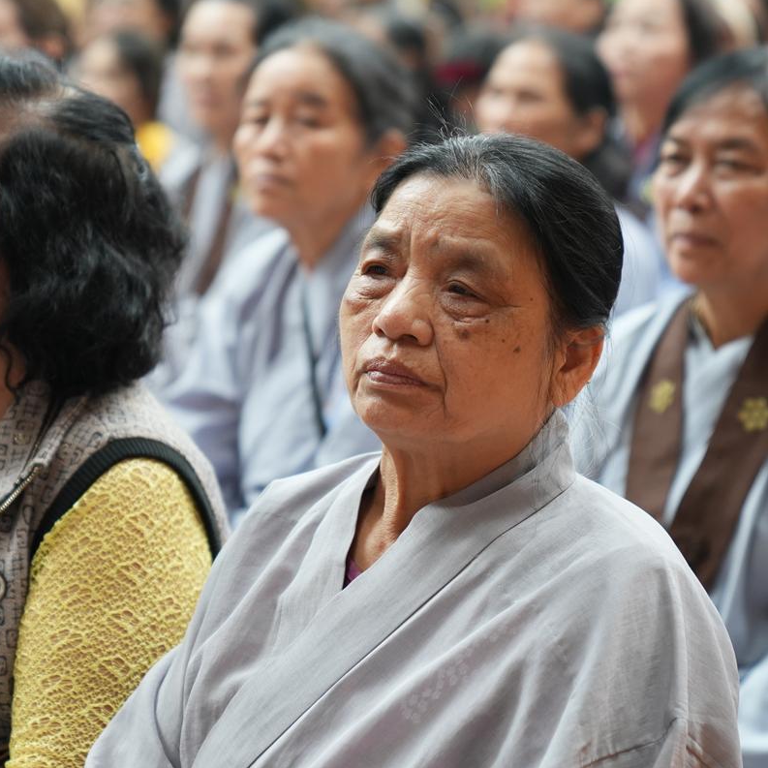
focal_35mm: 135
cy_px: 382
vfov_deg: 12.9
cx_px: 358
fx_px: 3389
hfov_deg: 12.9
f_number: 2.8
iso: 640
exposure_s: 1/125
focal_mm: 70
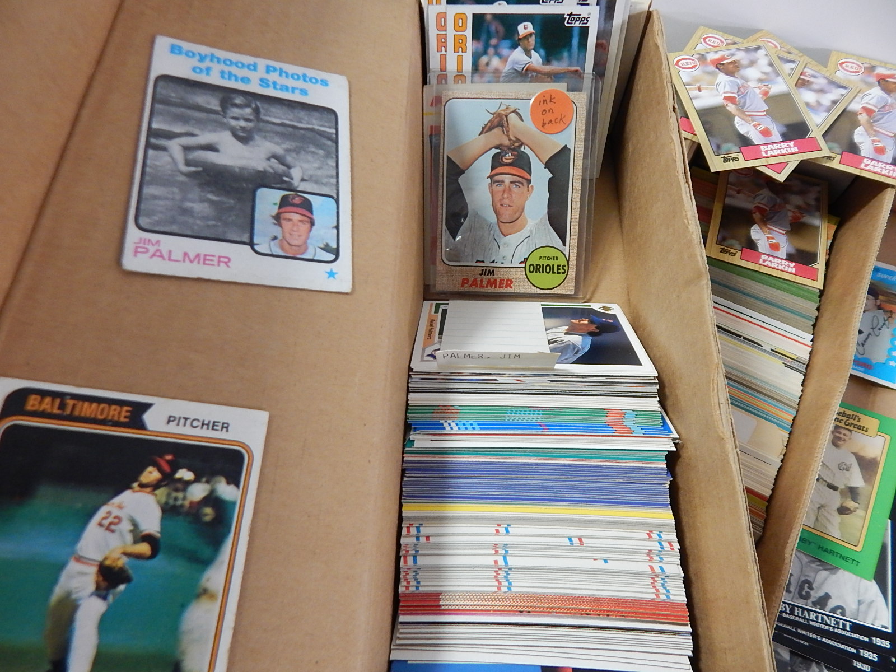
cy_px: 336
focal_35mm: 22
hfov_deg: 76.4
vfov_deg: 61.1
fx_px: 569
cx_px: 448
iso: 320
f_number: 3
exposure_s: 1/30
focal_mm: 4
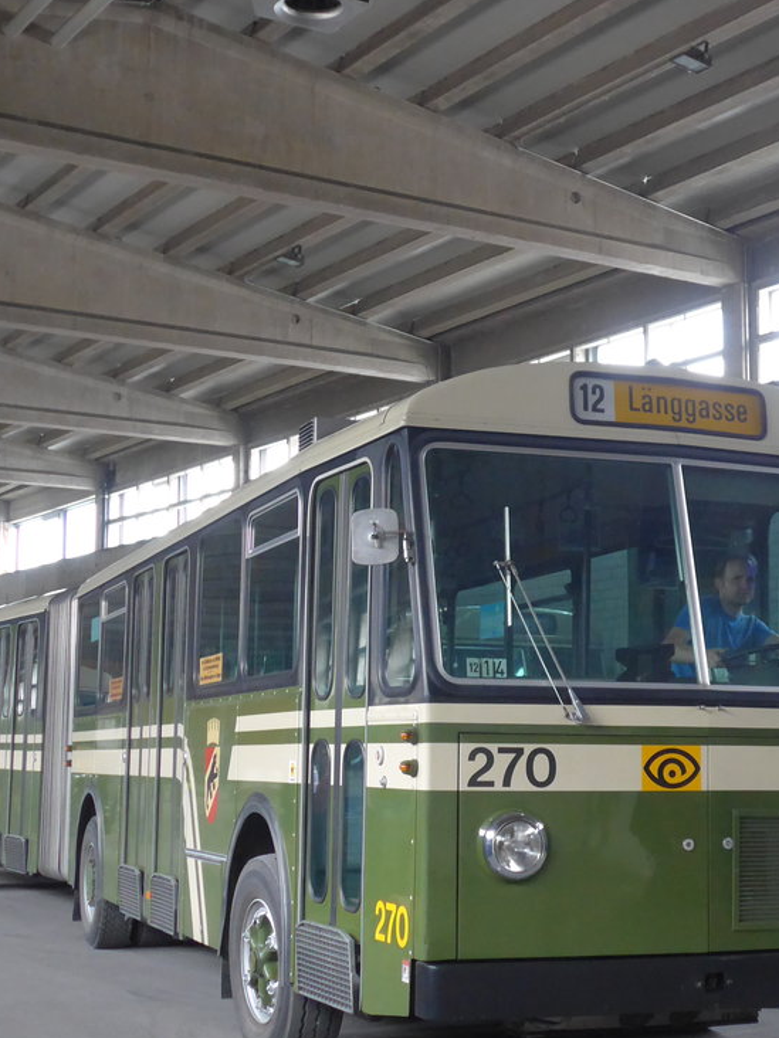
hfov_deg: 24.7
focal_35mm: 59
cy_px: 528
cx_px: 526
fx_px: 1770
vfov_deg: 32.7
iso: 500
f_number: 2.4
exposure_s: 1/125
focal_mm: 7.5
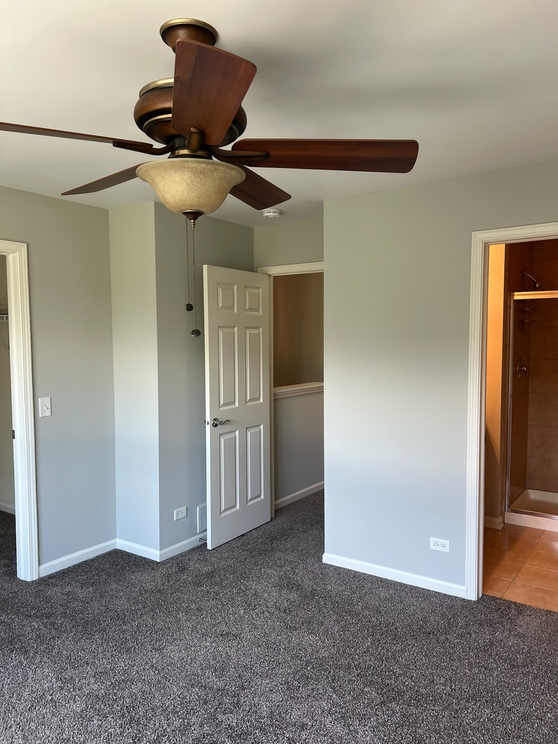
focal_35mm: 26
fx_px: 559
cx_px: 279
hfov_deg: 53.1
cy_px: 372
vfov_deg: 67.3
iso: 64
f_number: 1.5
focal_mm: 5.7
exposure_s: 1/120
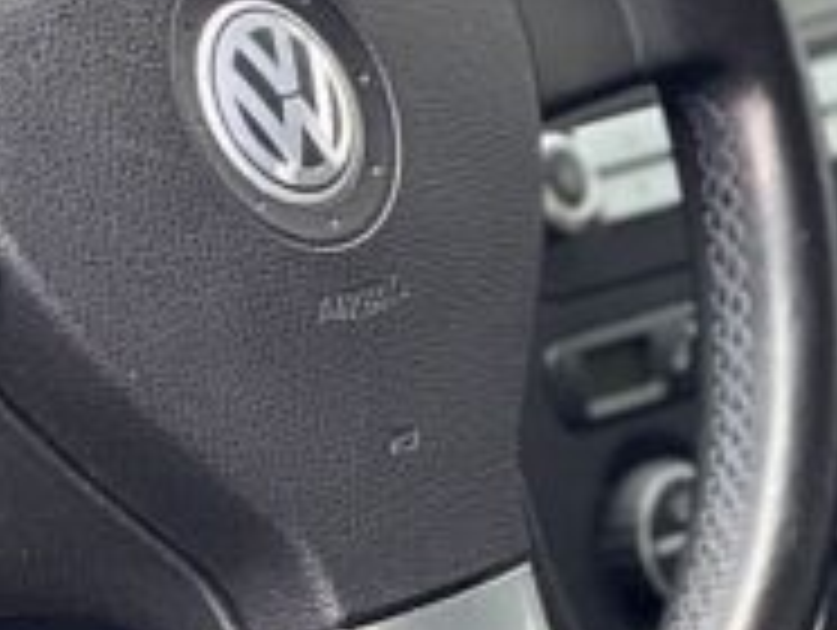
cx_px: 198
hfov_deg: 6.0
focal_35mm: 331
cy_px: -45
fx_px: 8014
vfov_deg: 4.5
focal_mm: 9
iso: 100
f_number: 2.8
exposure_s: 1/121
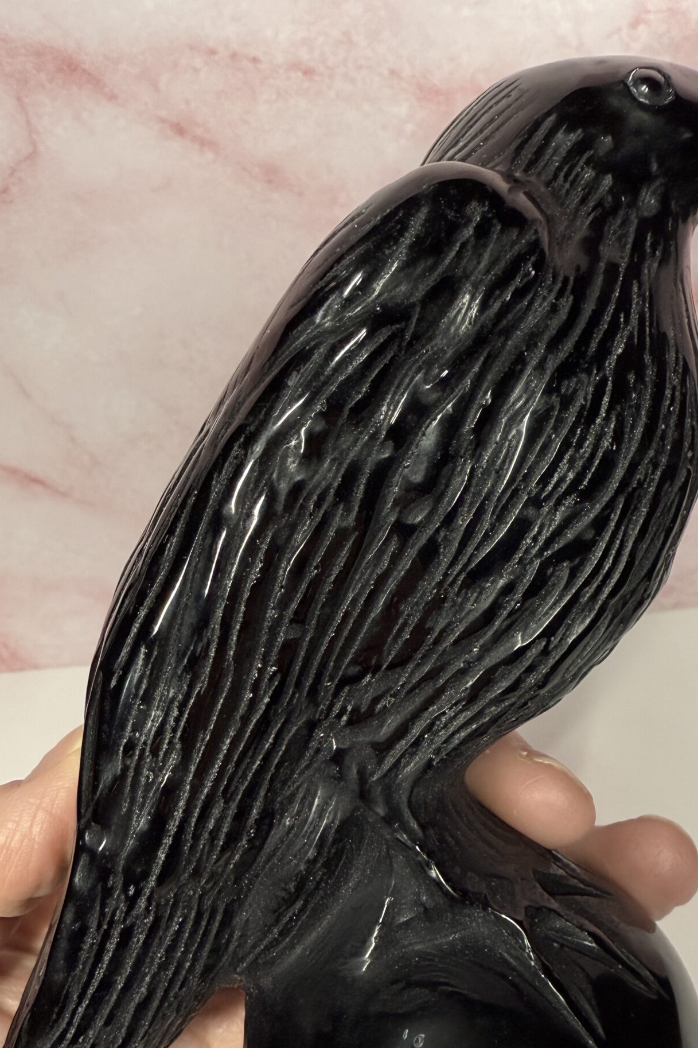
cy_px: 668
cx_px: 428
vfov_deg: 53.7
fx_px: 1018
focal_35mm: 35
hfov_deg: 37.7
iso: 200
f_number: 2.2
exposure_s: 1/100
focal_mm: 2.22
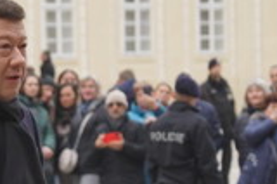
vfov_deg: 3.1
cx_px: -28
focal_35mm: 441
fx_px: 3386
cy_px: 311
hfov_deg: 4.7
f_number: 5.6
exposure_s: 1/400
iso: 1000
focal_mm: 102
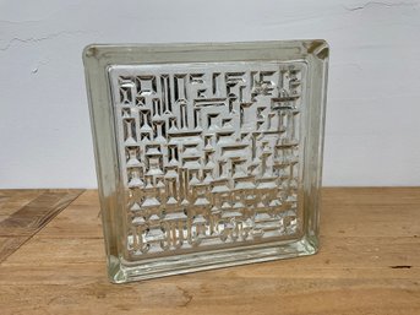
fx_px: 352
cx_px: 210
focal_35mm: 29
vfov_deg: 48.2
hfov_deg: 61.7
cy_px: 158
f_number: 1.8
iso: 64
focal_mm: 3
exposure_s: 1/120
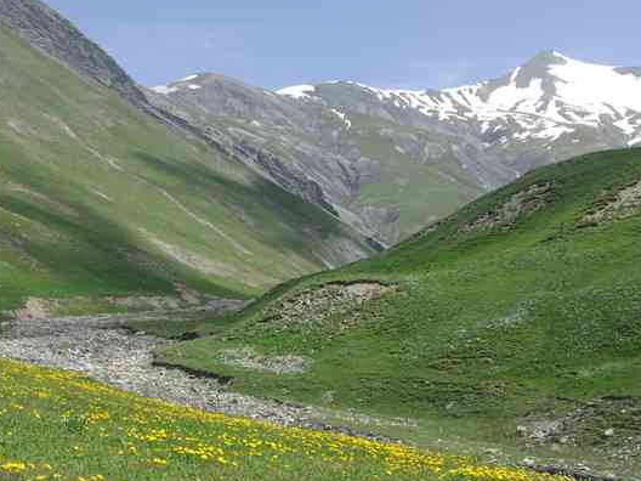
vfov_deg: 23.2
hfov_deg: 30.6
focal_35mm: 63
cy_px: 277
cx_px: 289
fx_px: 1170
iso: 100
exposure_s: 1/250
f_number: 8
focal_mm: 23.1
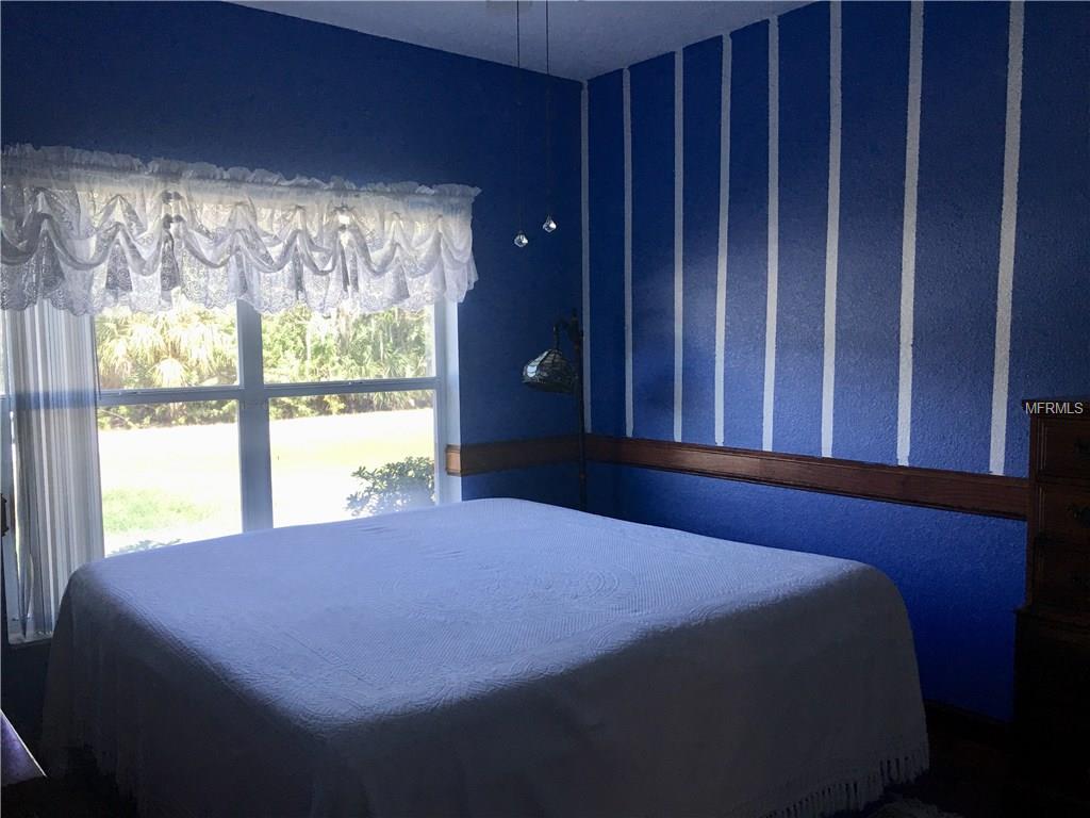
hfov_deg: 61.7
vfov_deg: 48.2
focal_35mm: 29
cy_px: 409
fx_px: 913
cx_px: 545
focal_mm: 4.15
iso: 25
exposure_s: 1/30
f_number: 2.2
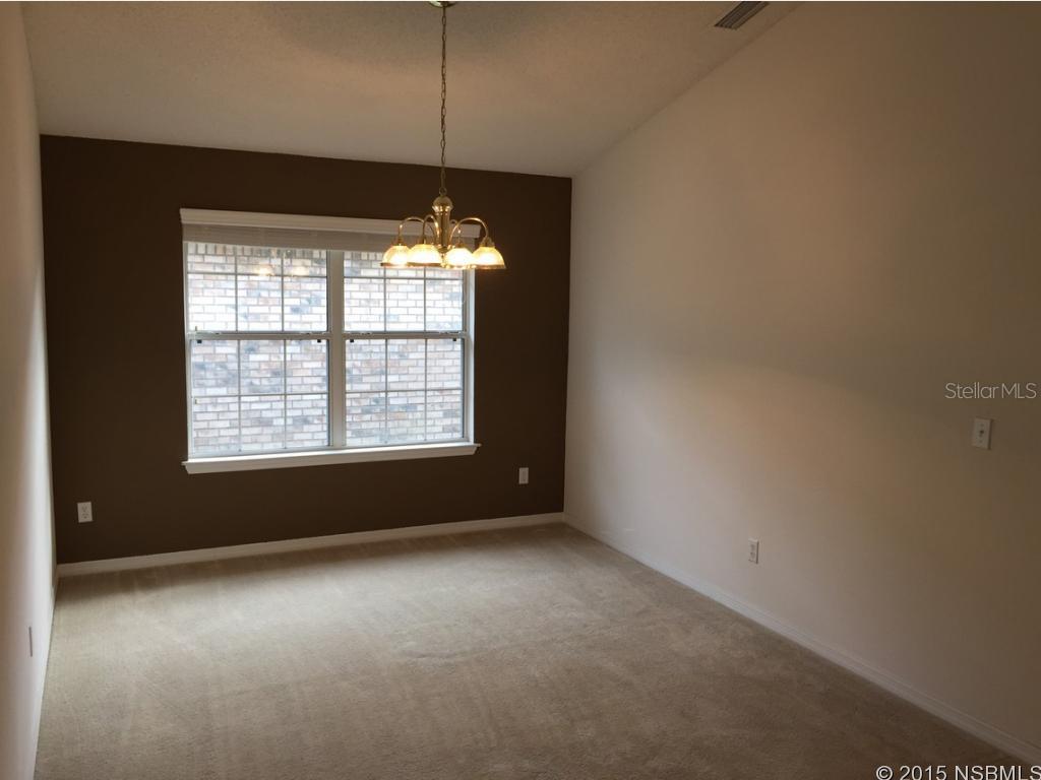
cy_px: 390
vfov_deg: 48.2
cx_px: 520
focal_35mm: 29
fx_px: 872
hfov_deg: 61.7
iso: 32
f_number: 2.2
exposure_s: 1/60
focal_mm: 4.15
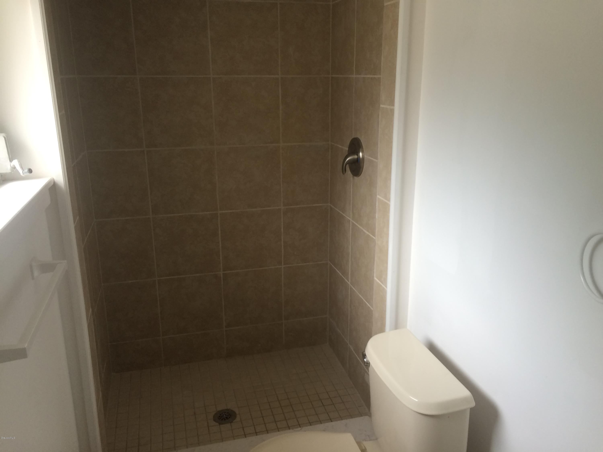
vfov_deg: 48.2
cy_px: 226
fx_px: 505
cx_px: 302
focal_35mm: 29
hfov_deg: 61.7
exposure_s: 1/40
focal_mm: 4.15
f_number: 2.2
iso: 32
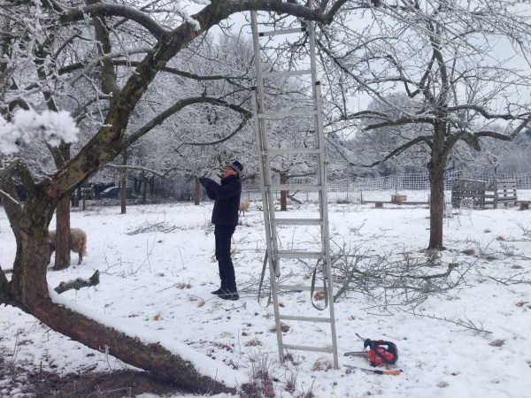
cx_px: 266
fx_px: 506
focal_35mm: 33
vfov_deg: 42.9
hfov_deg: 55.4
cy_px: 199
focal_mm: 4.12
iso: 50
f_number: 2.4
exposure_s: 1/507
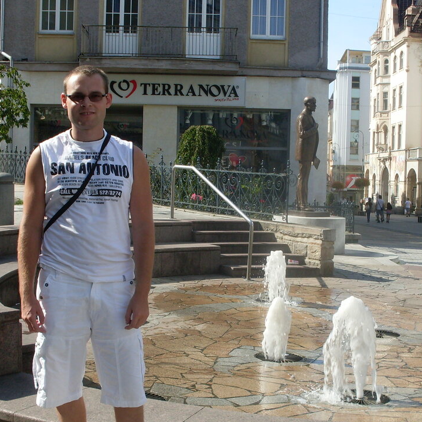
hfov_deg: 30.5
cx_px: 246
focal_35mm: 56
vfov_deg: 30.5
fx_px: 772
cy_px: 234
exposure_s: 1/125
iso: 80
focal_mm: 6.3
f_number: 8.4
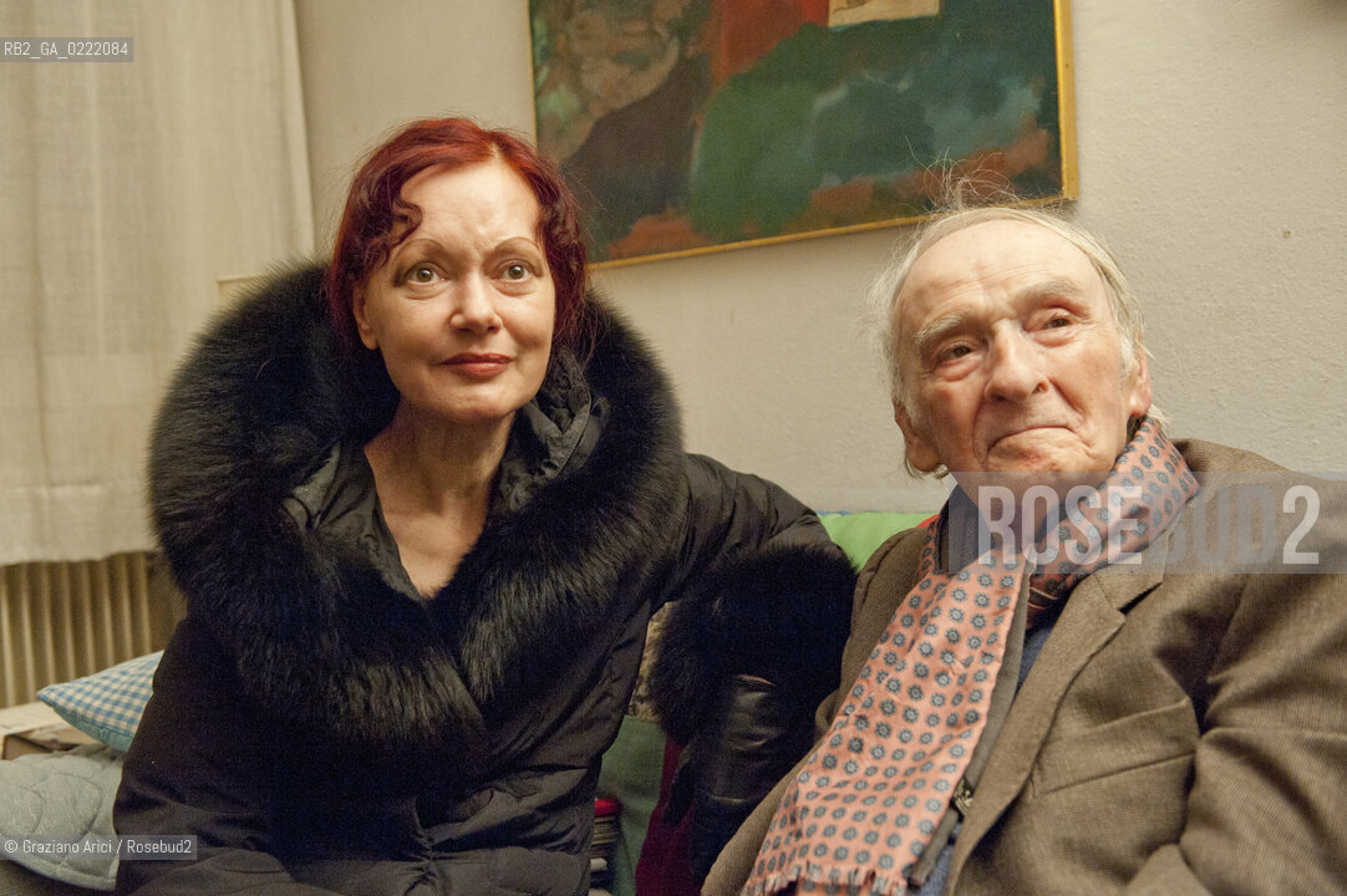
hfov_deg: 48.5
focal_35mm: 40
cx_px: 674
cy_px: 448
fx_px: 1496
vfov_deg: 33.4
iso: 3200
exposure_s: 1/100
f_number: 4.5
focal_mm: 40
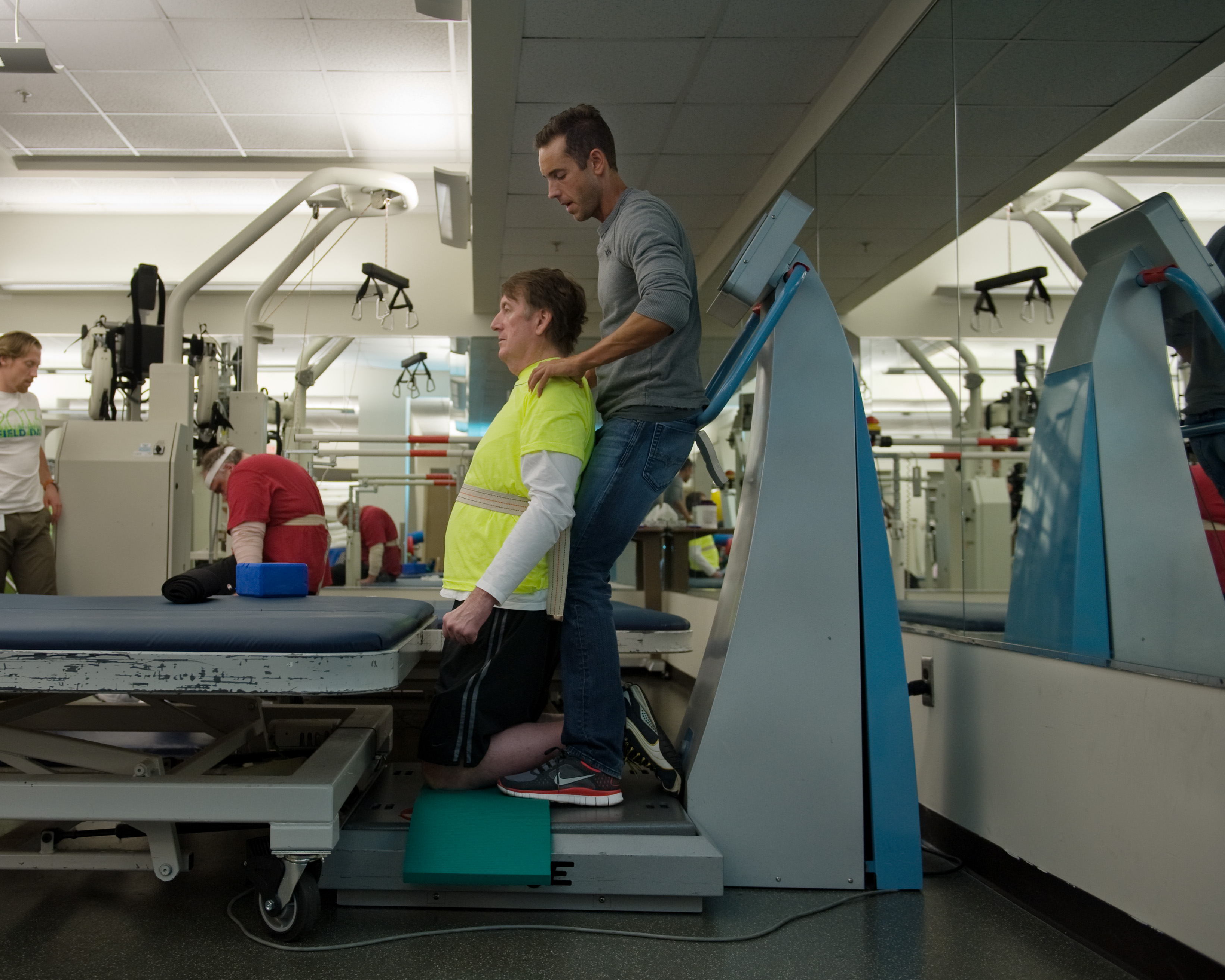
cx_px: 484
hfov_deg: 46.6
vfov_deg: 38.2
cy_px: 476
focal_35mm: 39
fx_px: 1414
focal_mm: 32
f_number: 3.2
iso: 500
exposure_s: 1/125
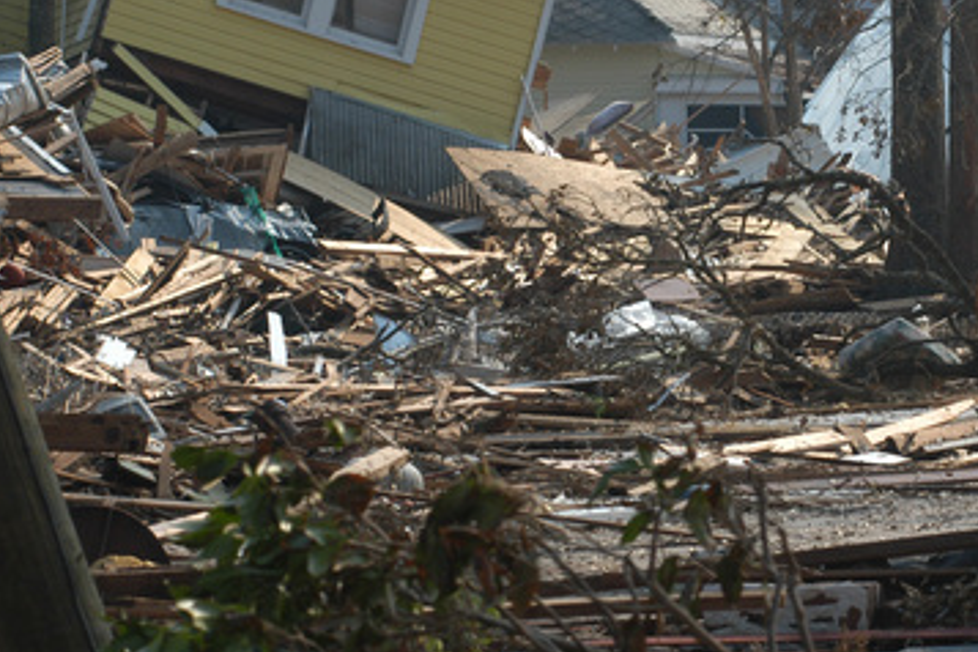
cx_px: 833
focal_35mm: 215
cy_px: 249
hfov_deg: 9.5
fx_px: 5840
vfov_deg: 6.4
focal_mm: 80
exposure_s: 1/320
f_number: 9
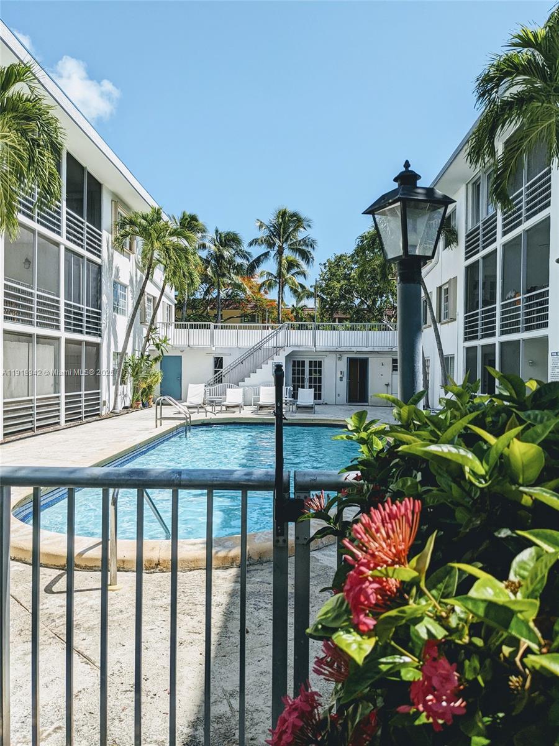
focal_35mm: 27
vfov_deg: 65.3
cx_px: 280
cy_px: 373
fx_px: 581
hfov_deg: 51.4
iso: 50
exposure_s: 1/4695
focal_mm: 4.38
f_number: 1.73
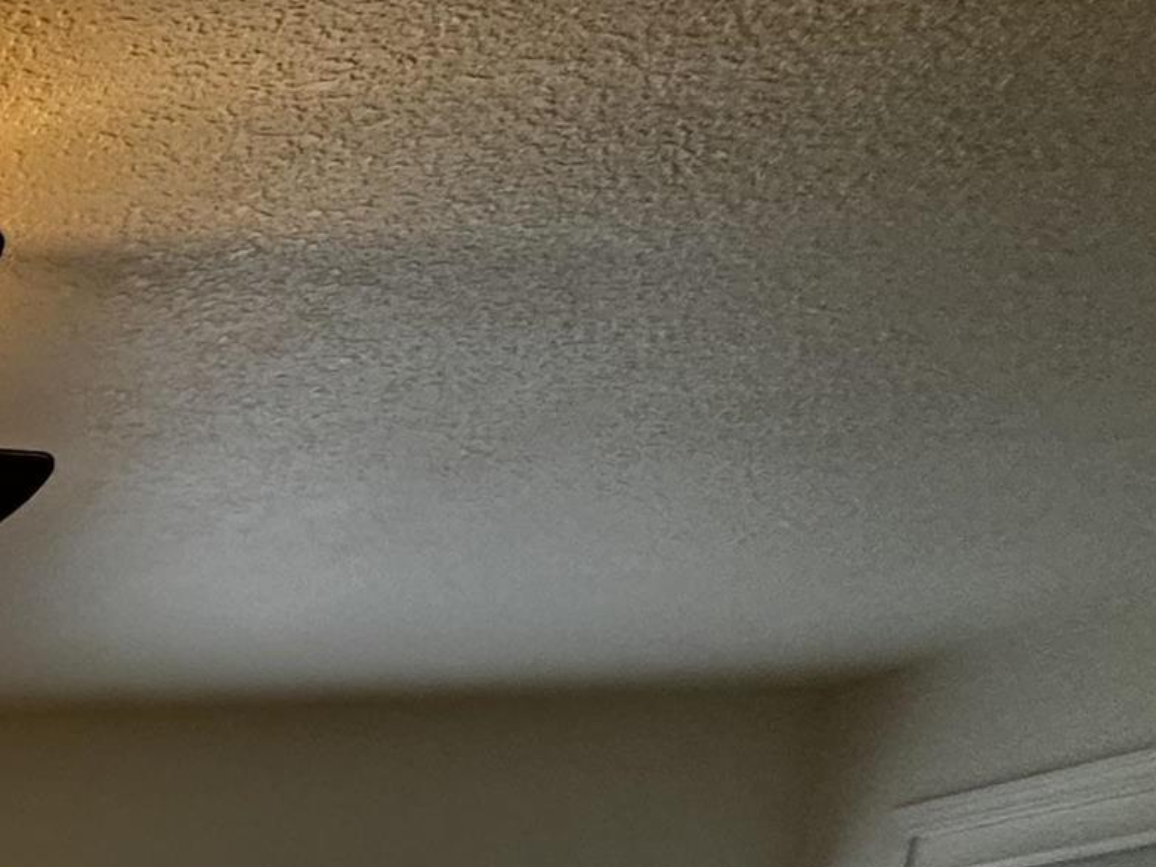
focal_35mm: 55
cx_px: -1017
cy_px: 1551
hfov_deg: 20.8
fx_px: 1836
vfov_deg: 19.8
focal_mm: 2.22
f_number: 2.2
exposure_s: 1/120
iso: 250
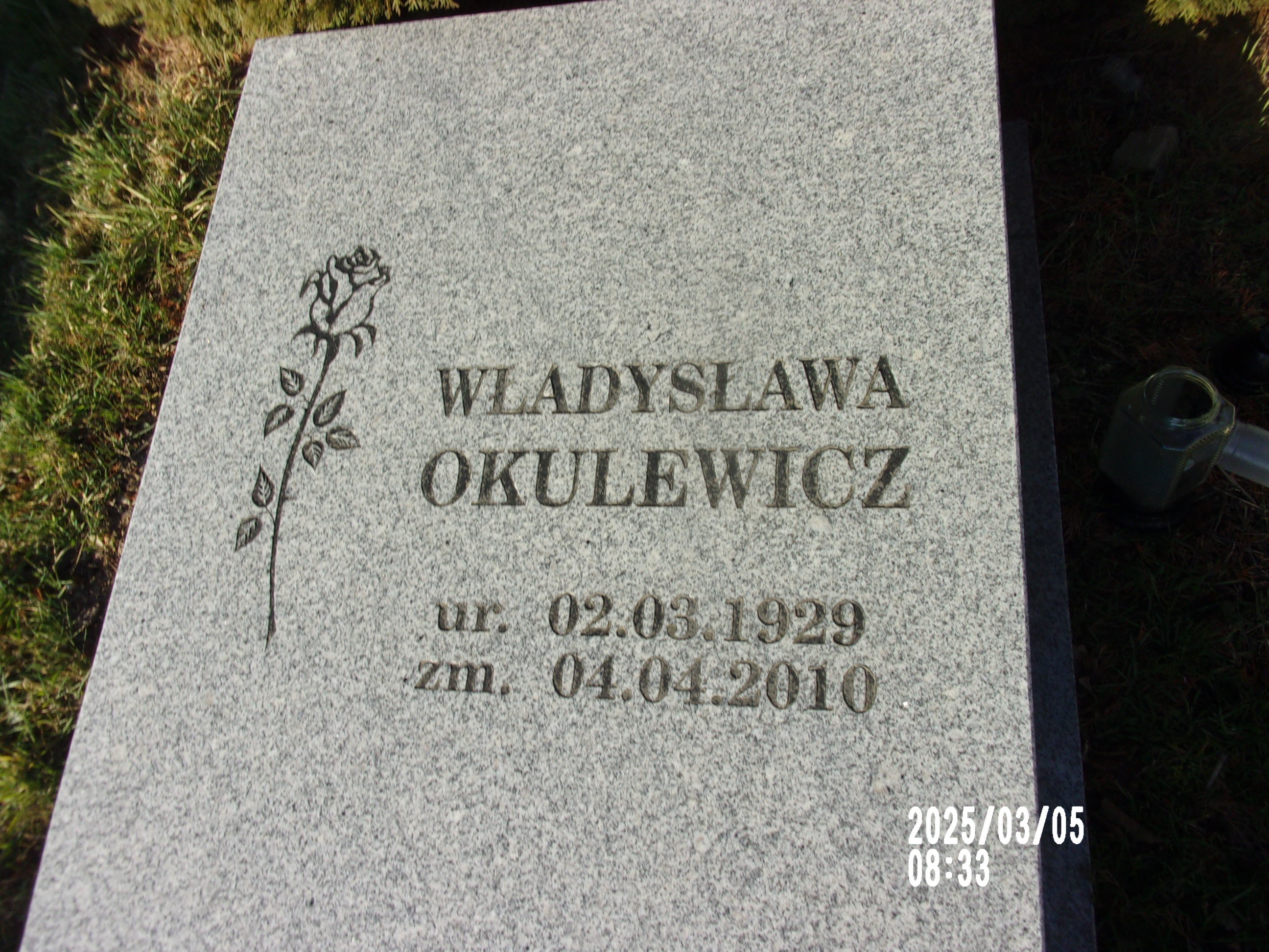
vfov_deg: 49.7
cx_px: 634
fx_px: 1026
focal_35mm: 28
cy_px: 476
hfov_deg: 63.4
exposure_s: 1/70
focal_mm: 5.1
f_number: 10.8
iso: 80
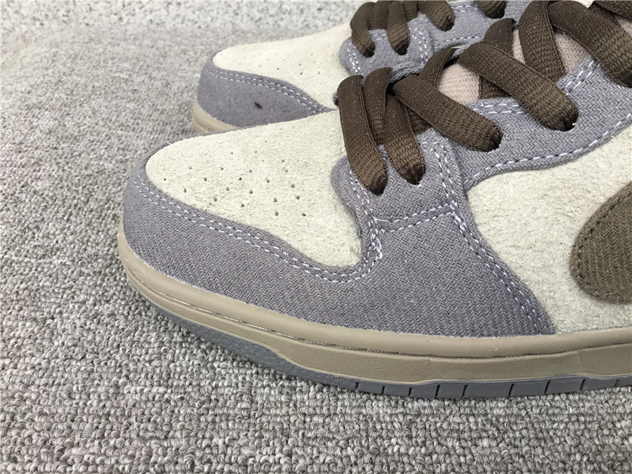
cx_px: 316
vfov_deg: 45.4
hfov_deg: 58.4
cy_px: 237
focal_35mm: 31
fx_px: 566
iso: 25
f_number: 2.4
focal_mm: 3.3
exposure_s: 1/50
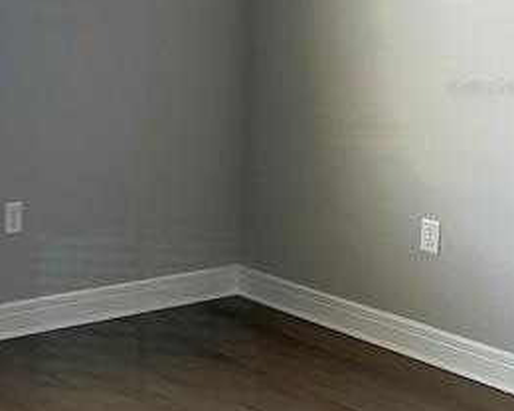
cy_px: 87
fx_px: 1141
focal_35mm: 75
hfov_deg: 24.0
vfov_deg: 20.2
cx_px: -34
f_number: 1.6
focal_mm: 5.1
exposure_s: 1/60
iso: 125
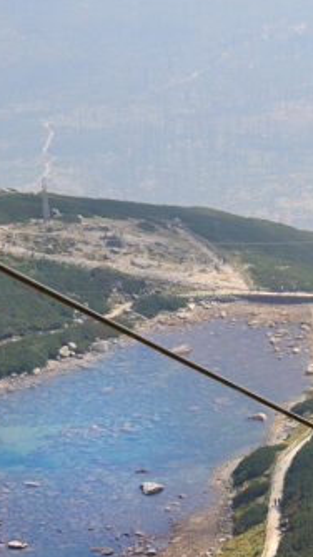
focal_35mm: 256
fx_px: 3784
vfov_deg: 8.4
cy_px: 555
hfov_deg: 4.7
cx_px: 435
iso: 640
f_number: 5
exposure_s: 1/1600
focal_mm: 80
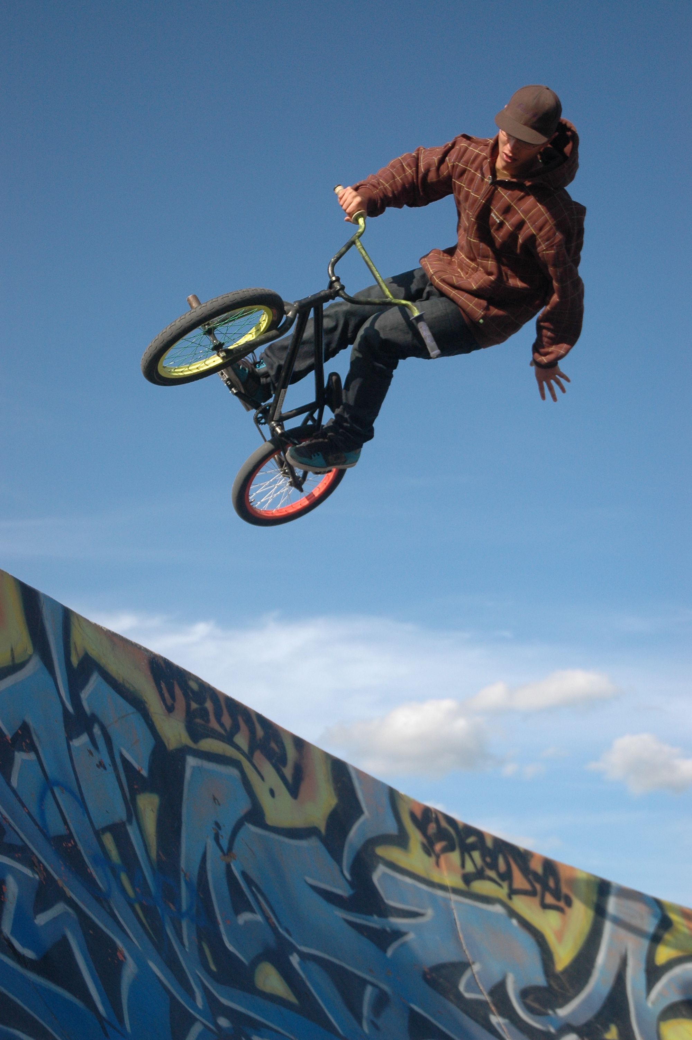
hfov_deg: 26.4
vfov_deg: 38.9
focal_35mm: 51
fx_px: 1473
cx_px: 346
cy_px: 520
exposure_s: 1/1600
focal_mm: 34
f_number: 4.5
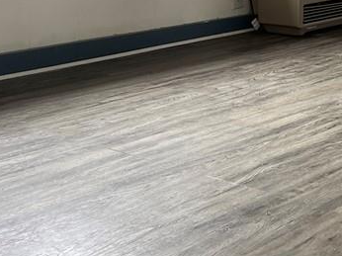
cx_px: 310
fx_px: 760
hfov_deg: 24.6
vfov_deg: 18.3
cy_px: -39
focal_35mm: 77
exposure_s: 1/116
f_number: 1.6
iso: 125
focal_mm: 5.1
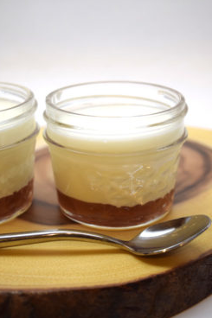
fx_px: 548
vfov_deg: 32.4
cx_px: 113
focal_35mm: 62
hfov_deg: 21.9
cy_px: 171
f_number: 4.8
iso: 640
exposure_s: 1/60
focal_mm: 38
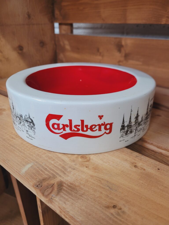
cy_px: 112
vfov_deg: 67.3
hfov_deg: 53.1
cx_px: 84
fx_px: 169
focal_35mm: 26
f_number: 1.8
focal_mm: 5.4
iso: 160
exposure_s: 1/50
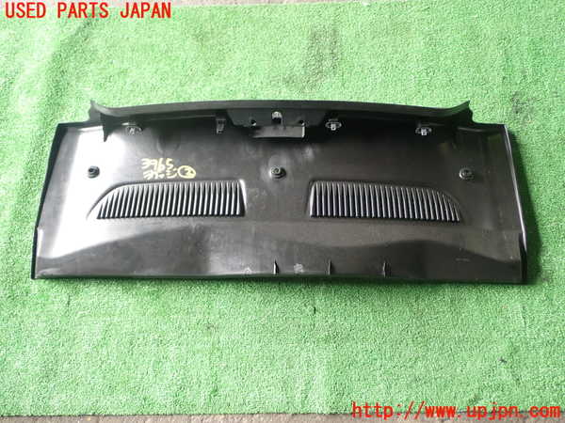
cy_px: 212
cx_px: 282
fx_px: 588
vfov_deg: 39.7
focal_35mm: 36
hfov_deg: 51.4
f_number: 2.5
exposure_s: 1/80
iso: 160
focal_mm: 6.37
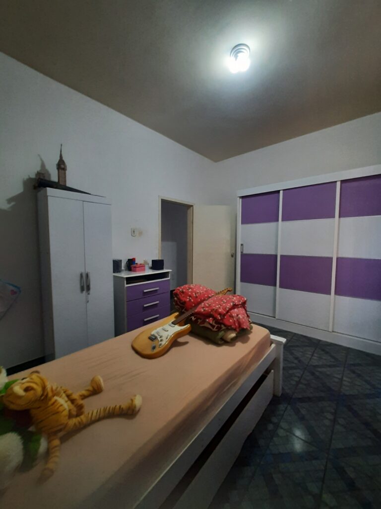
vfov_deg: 106.2
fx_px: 191
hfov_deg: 89.9
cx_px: 190
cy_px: 254
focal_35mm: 13
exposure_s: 1/30
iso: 200
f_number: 2.2
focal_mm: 1.42
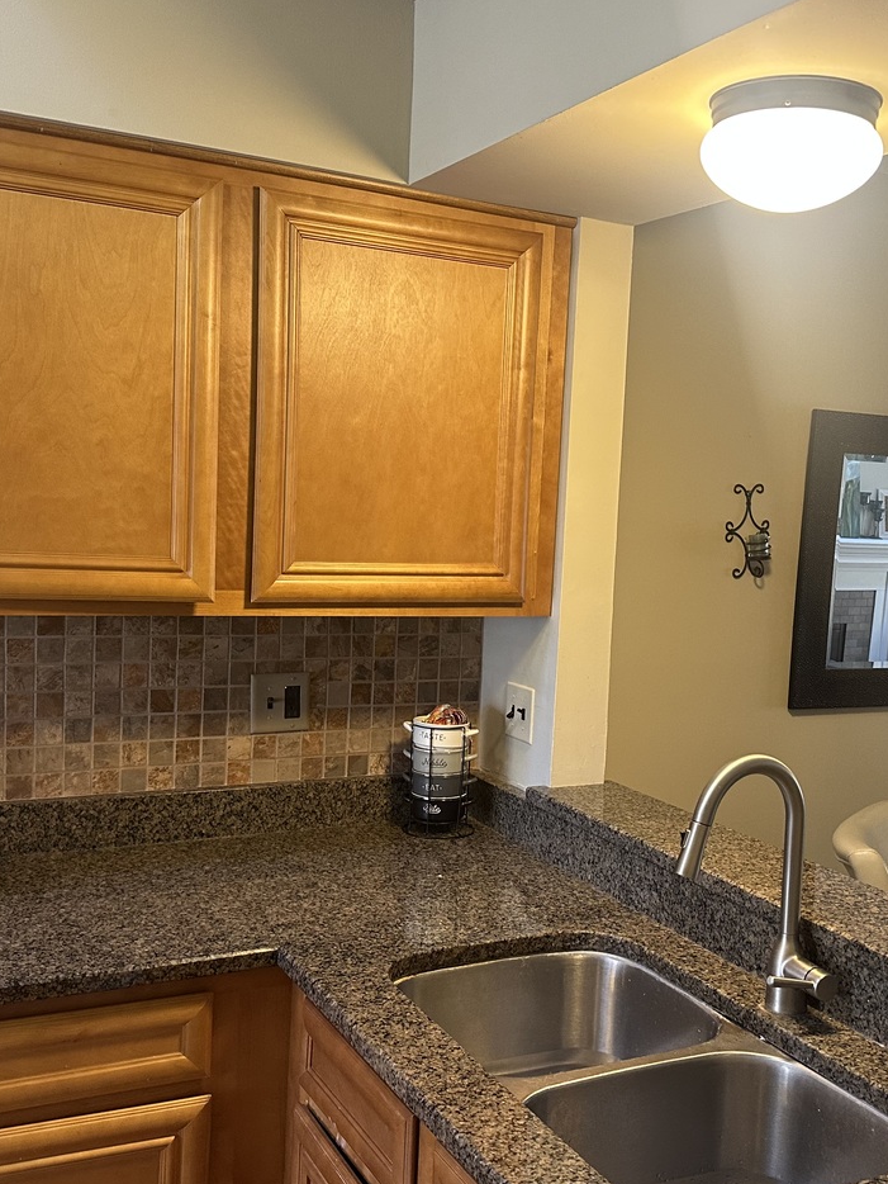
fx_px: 1265
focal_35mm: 37
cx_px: 518
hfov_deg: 38.6
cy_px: 598
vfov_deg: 50.1
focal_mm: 6.86
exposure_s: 1/60
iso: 320
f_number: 1.78
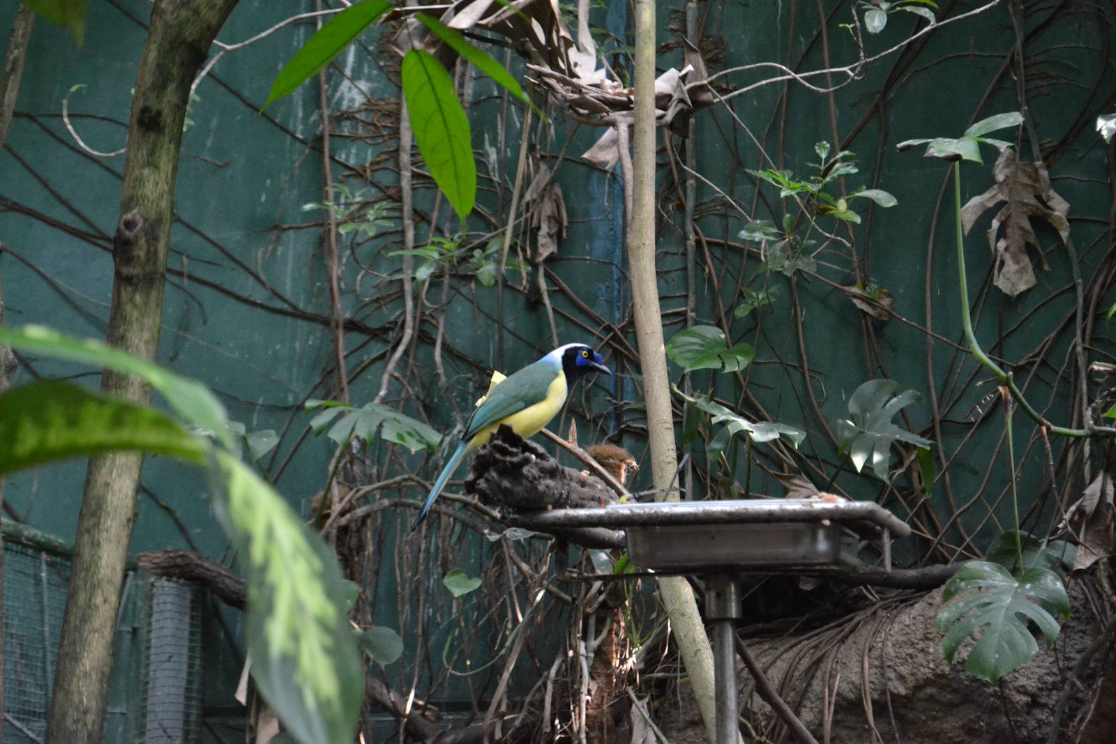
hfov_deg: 24.6
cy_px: 372
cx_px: 558
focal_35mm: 82
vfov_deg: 16.6
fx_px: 2558
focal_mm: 55
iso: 3200
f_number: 6.3
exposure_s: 1/60
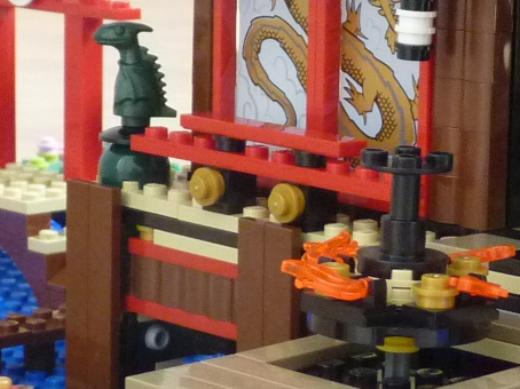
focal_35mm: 149
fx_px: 2237
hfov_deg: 12.9
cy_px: 149
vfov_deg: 9.9
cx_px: 616
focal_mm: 5.9
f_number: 3
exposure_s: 1/25
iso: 400
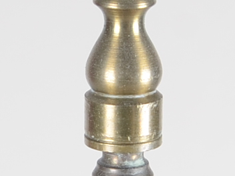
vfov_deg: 4.2
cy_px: 70
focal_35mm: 352
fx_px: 2392
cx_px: 101
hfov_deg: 5.6
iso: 200
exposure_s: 1/80
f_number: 7.1
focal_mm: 35
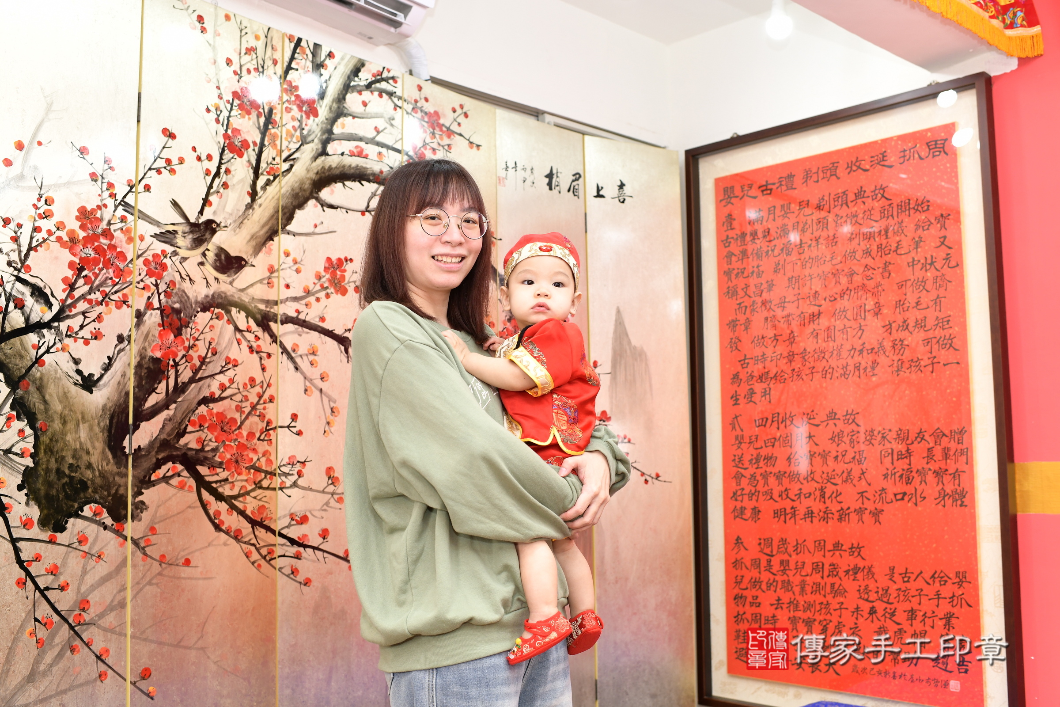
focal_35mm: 35
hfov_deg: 54.4
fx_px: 1030
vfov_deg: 37.9
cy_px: 354
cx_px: 530
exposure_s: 1/200
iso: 800
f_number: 4.5
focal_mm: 35
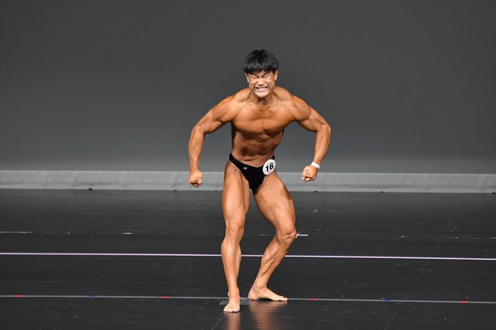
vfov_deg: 4.0
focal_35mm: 345
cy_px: 165
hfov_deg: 6.0
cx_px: 248
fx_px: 4751
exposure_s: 1/400
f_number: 5.6
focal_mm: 230
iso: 4000
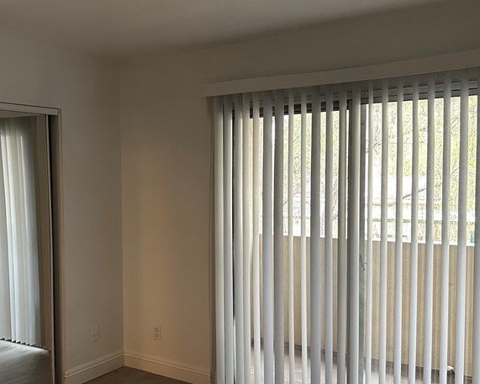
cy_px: 206
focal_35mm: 42
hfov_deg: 42.5
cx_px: 124
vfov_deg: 35.7
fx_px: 597
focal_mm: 6.86
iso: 400
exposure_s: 1/60
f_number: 1.78
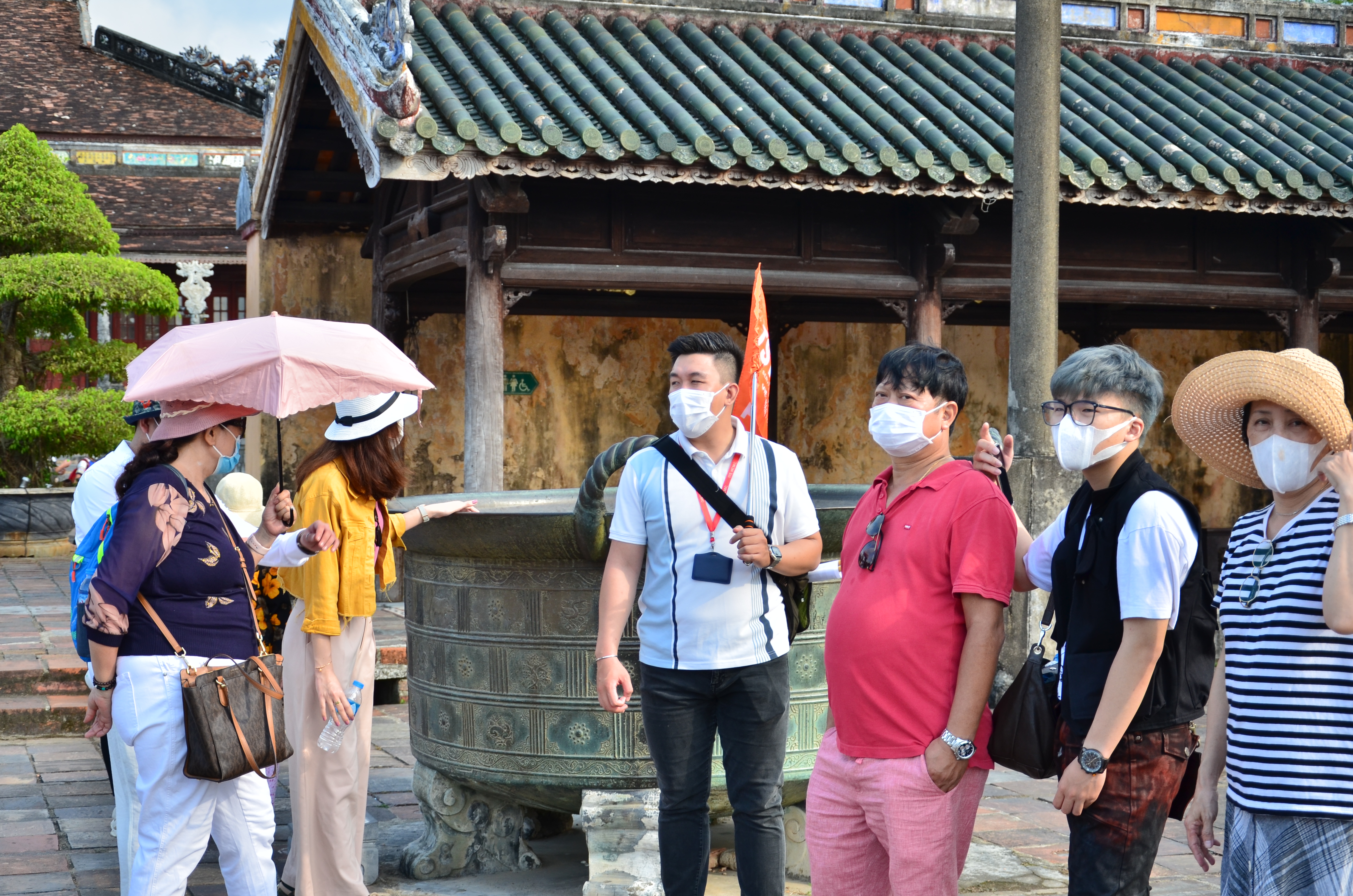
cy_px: 448
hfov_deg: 35.1
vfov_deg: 23.7
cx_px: 676
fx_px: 2138
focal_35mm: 57
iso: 200
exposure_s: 1/400
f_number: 4.5
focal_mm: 38
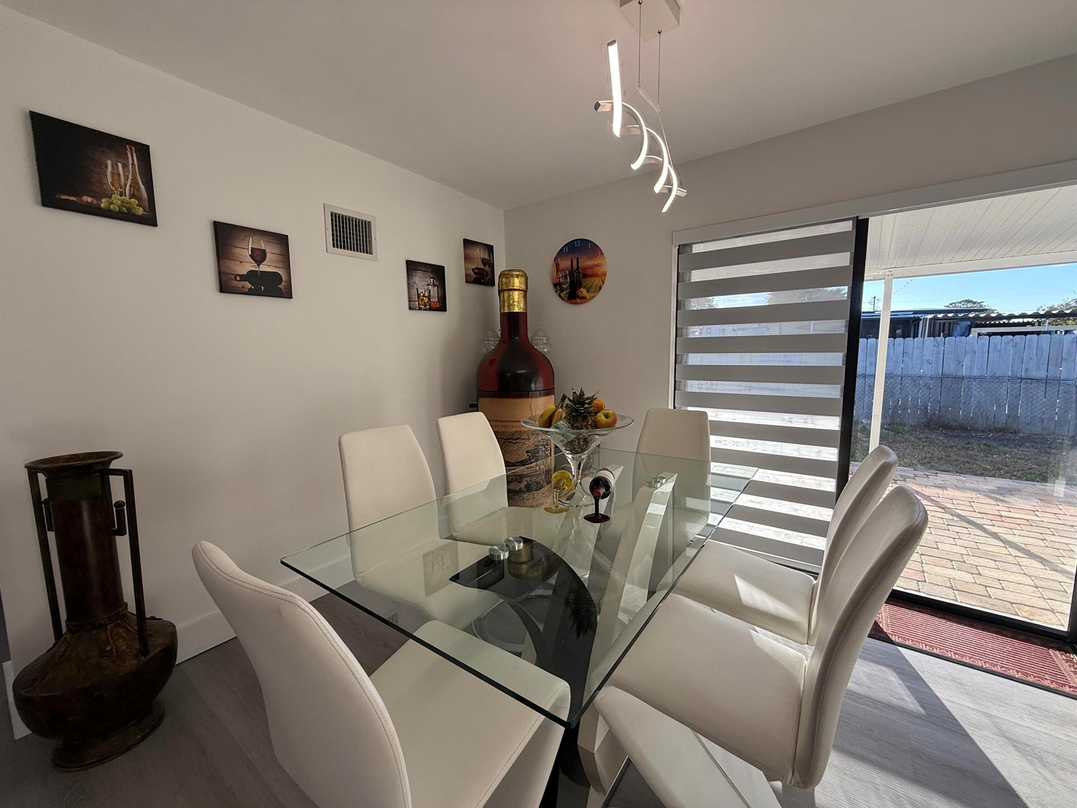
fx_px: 436
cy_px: 404
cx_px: 538
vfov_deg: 85.7
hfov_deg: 102.1
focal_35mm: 14
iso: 64
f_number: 2.2
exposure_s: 1/123
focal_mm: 2.22
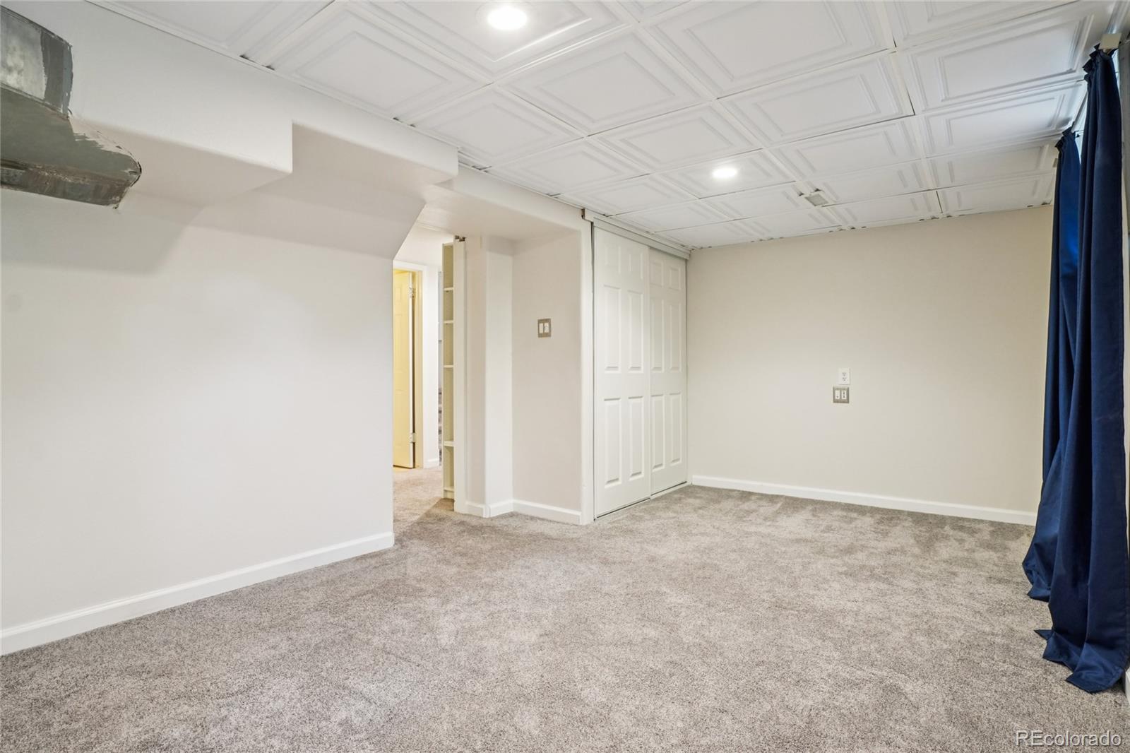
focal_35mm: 16
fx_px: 518
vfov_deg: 72.0
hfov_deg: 95.0
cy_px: 376
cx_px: 565
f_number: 8
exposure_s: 1/8
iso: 800
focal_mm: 11
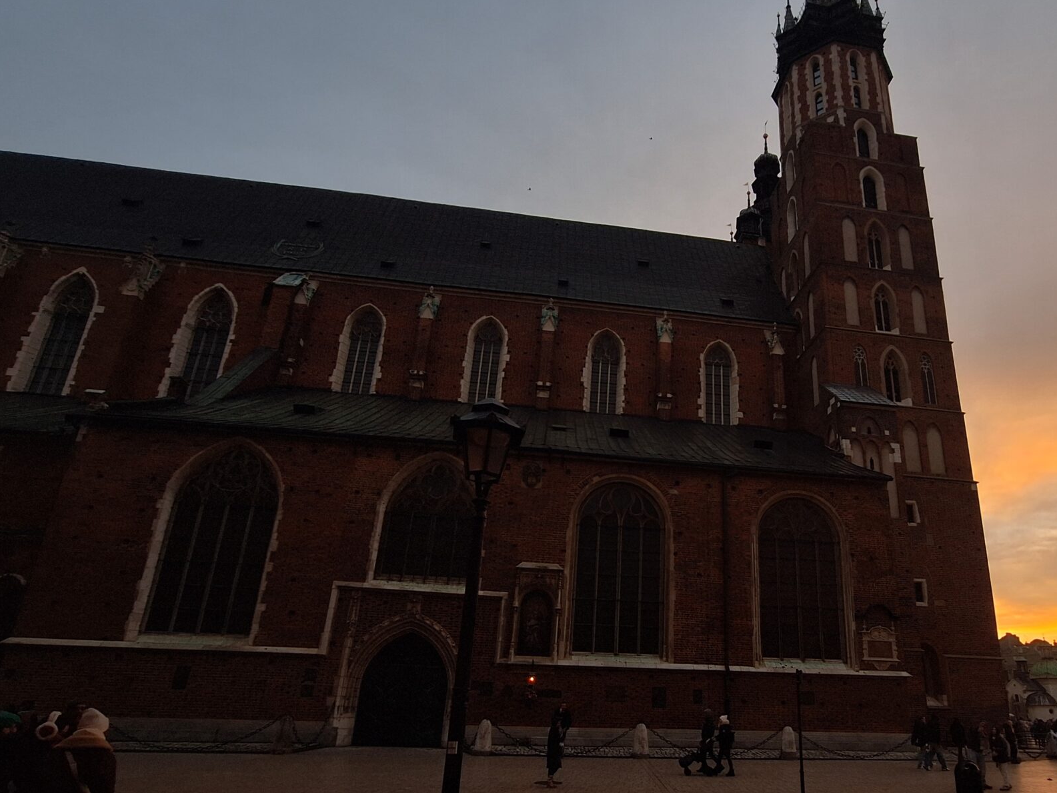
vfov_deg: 63.2
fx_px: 641
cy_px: 445
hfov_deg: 77.6
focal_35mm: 21
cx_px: 660
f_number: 2.2
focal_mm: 1.74
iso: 40
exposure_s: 1/199
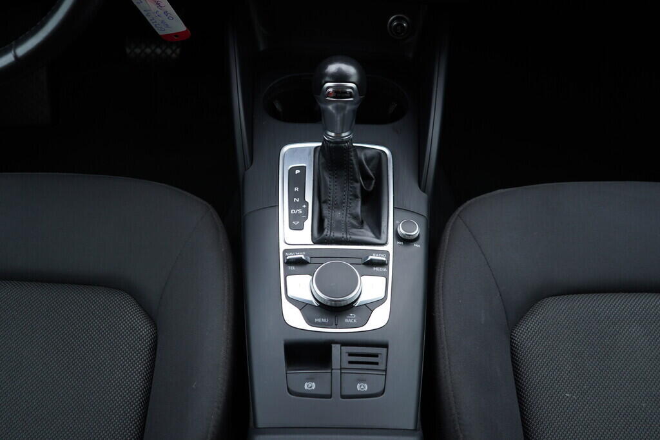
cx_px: 330
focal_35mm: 36
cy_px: 220
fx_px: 660
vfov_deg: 36.9
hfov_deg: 53.1
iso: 160
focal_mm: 24
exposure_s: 1/40
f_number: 2.8
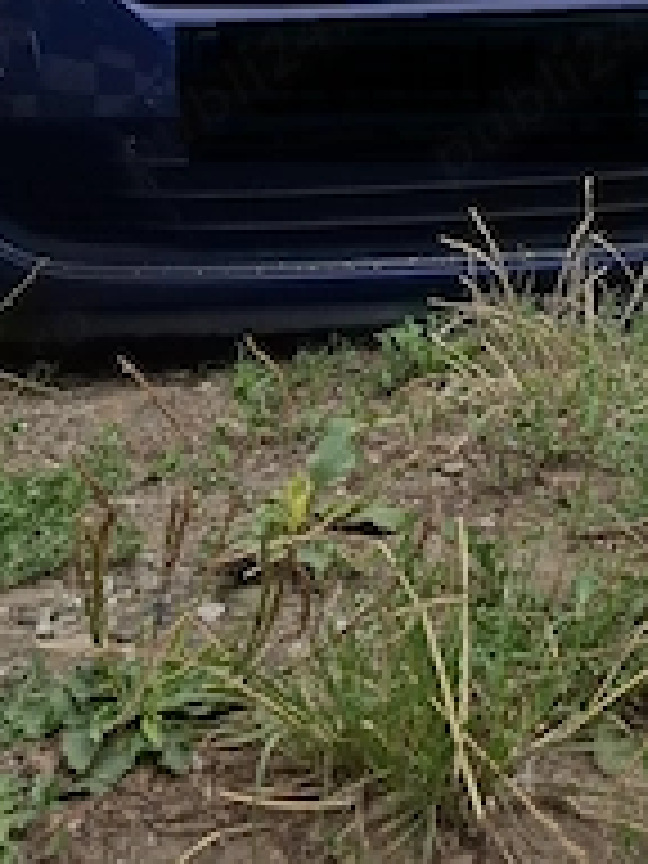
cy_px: 144
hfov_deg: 30.1
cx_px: 418
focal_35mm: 48
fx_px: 1198
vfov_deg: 37.9
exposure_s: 1/1429
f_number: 1.8
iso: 50
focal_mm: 5.54
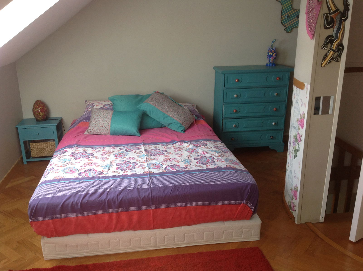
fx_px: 366
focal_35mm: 35
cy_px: 136
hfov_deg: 52.7
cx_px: 182
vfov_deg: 40.6
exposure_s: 1/60
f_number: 2.4
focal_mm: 4.28
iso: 80
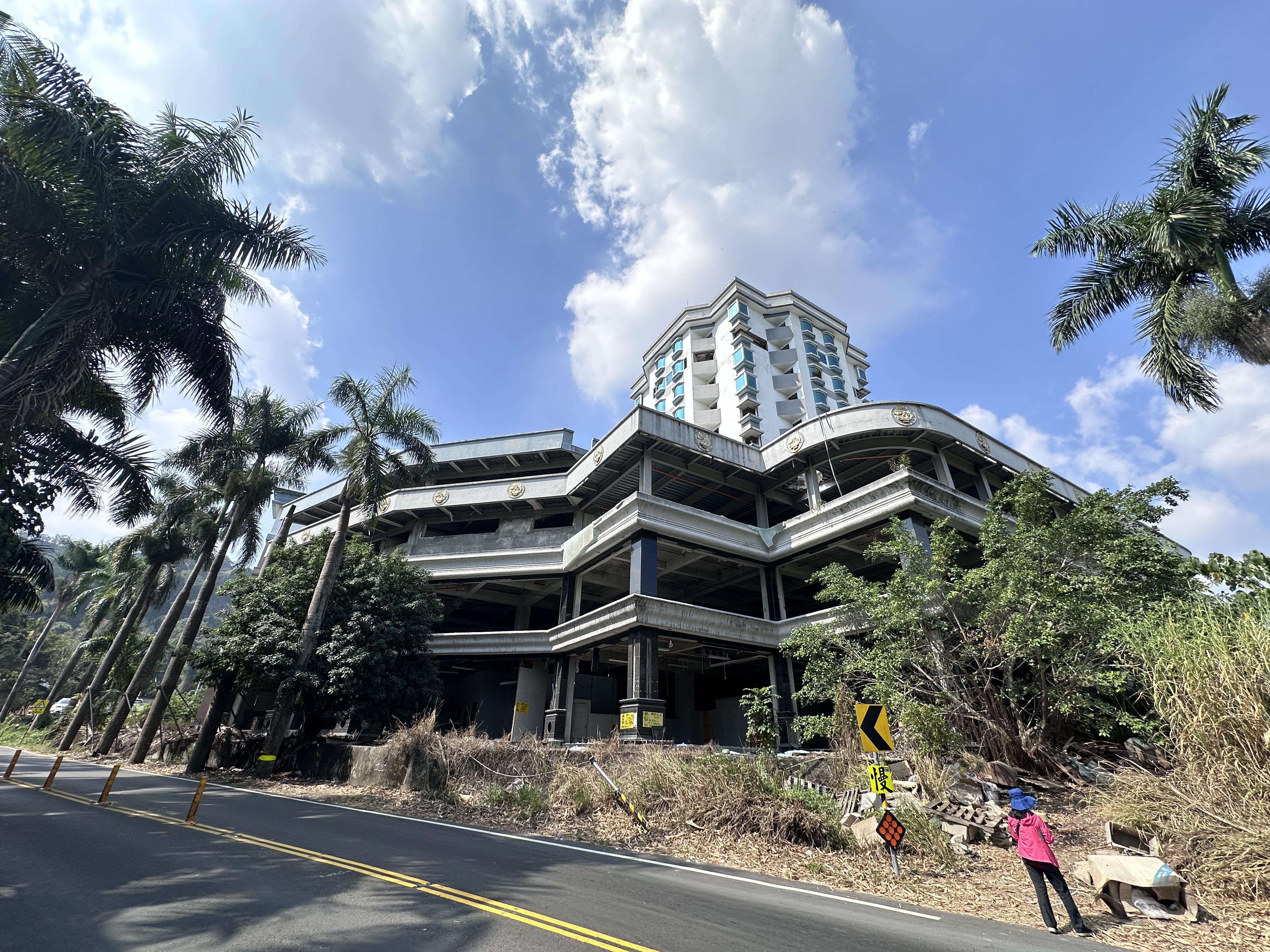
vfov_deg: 85.7
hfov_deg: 102.1
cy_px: 476
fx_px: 514
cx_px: 635
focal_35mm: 14
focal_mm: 2.22
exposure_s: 1/1553
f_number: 2.2
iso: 40
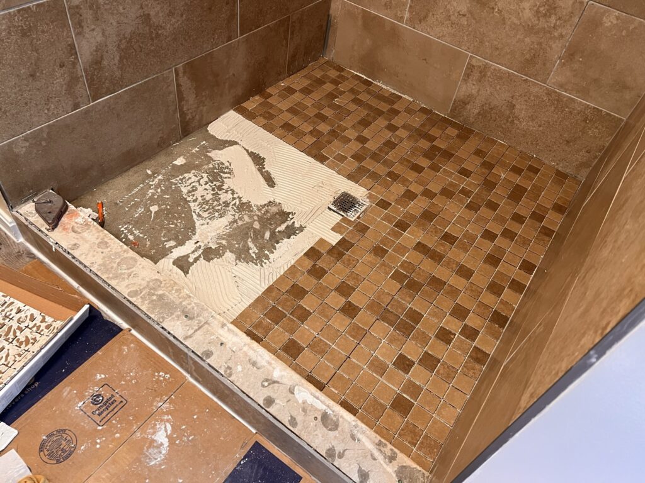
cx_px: 322
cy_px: 242
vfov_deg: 53.1
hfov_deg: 67.3
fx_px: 484
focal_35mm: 26
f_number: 1.5
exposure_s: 1/60
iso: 160
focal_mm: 5.7
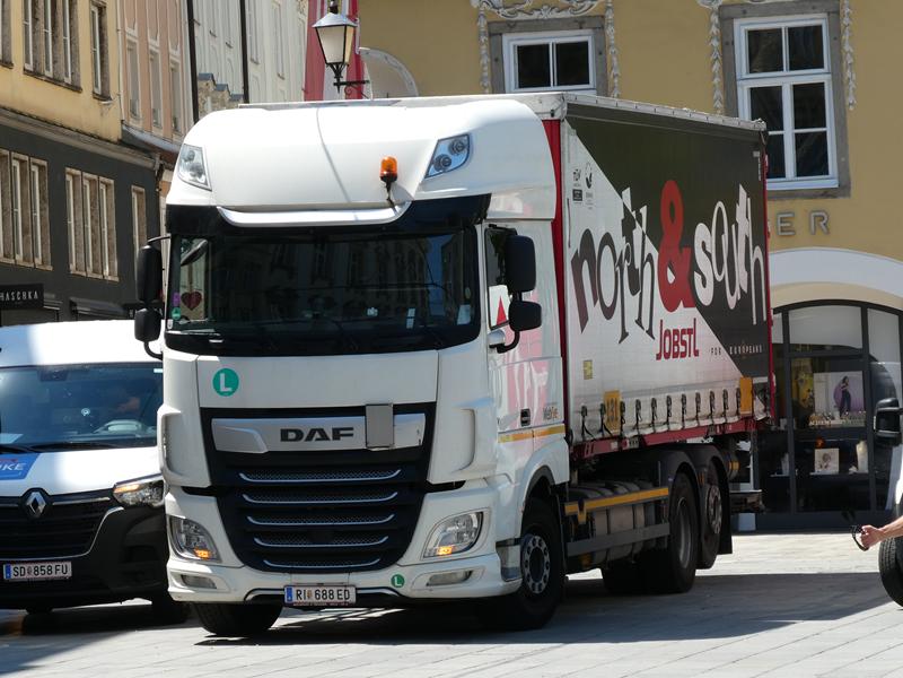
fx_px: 4174
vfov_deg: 9.3
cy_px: 339
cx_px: 452
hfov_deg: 12.3
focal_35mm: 160
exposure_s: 1/200
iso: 80
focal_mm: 28.7
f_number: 5.5
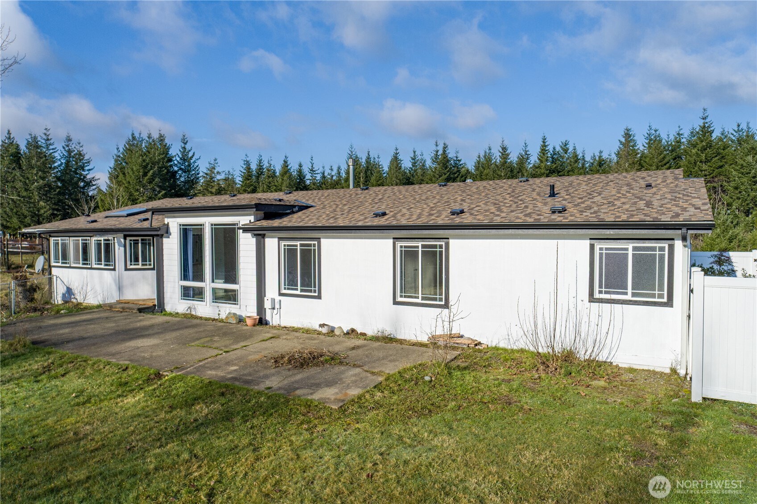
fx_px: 504
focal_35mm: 24
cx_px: 378
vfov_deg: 53.1
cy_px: 252
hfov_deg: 73.8
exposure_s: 1/2000
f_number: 6.3
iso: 100
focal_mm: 8.8
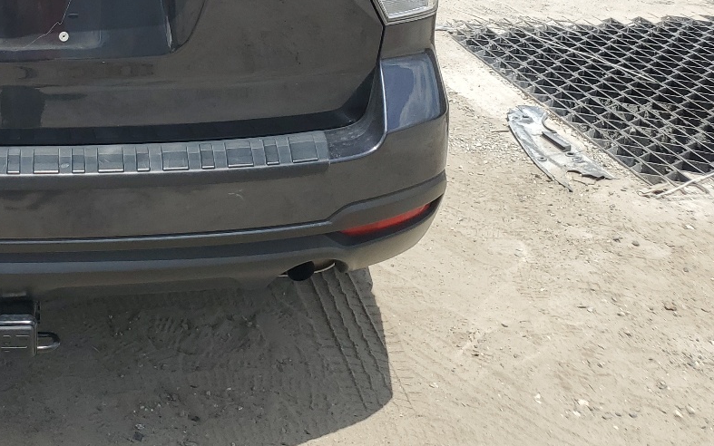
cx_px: 46
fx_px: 1090
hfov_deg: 33.9
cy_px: -54
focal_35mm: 56
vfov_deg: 21.8
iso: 50
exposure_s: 1/3333
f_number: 1.5
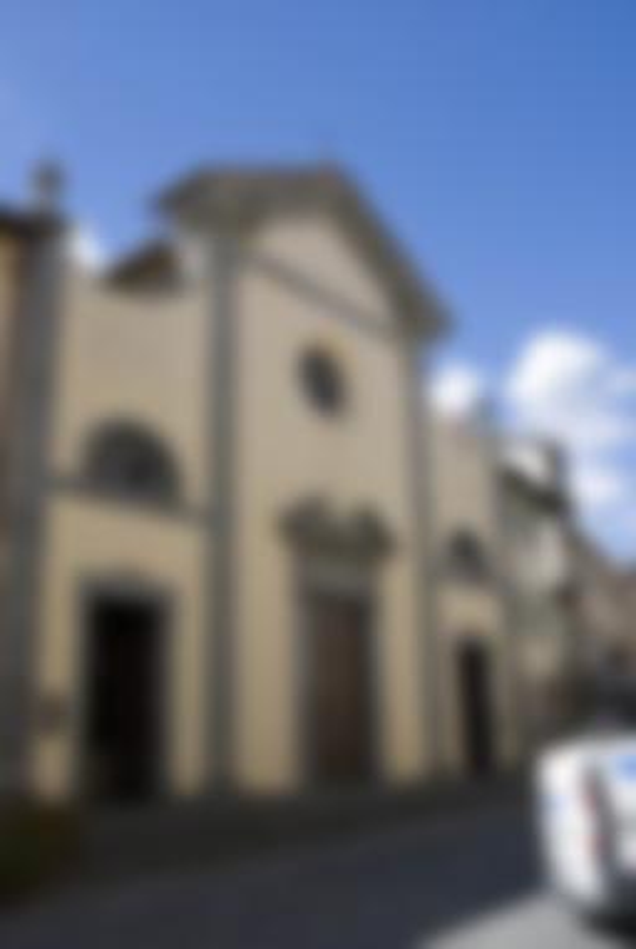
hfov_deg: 40.1
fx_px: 871
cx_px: 318
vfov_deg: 57.1
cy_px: 474
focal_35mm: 33
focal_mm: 22
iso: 100
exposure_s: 1/40
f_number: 16
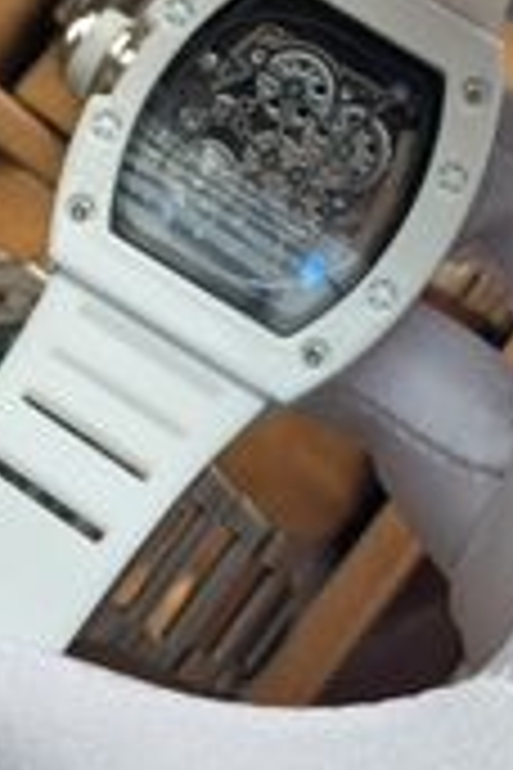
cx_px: 281
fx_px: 2501
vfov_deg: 17.3
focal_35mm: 117
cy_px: 131
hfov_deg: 11.7
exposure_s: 1/365
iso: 44
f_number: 1.85
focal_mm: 6.81
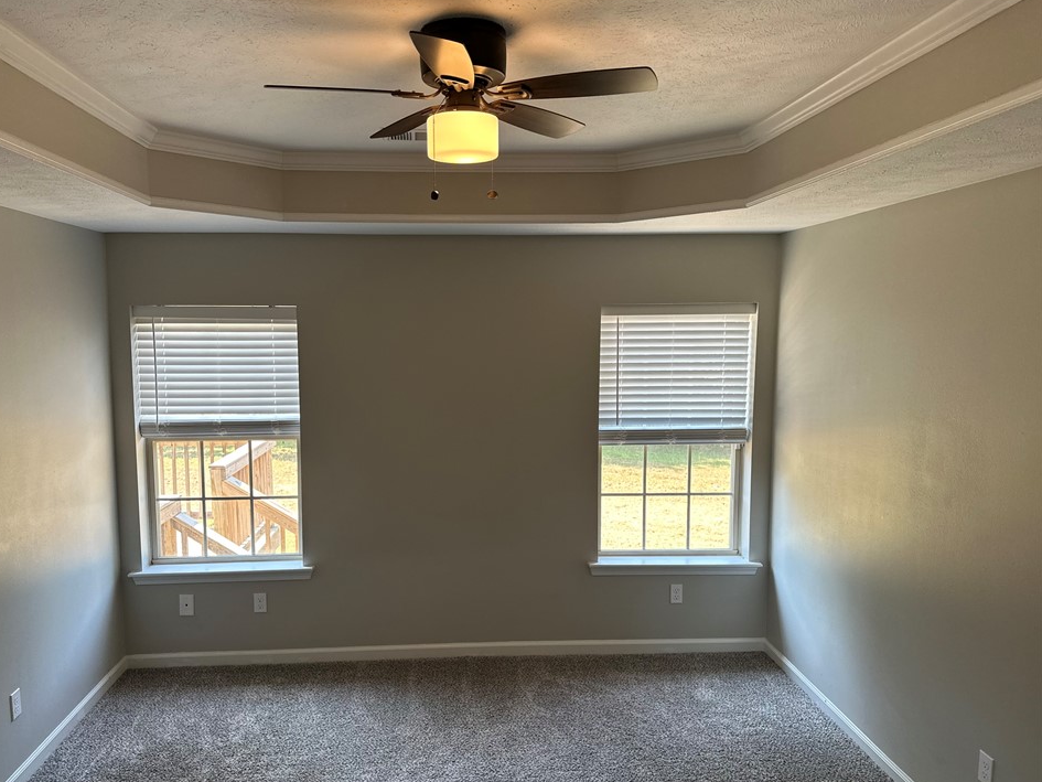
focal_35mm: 26
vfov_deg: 53.1
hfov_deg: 67.2
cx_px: 479
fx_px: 783
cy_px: 409
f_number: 1.78
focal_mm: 6.86
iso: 100
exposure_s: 1/135
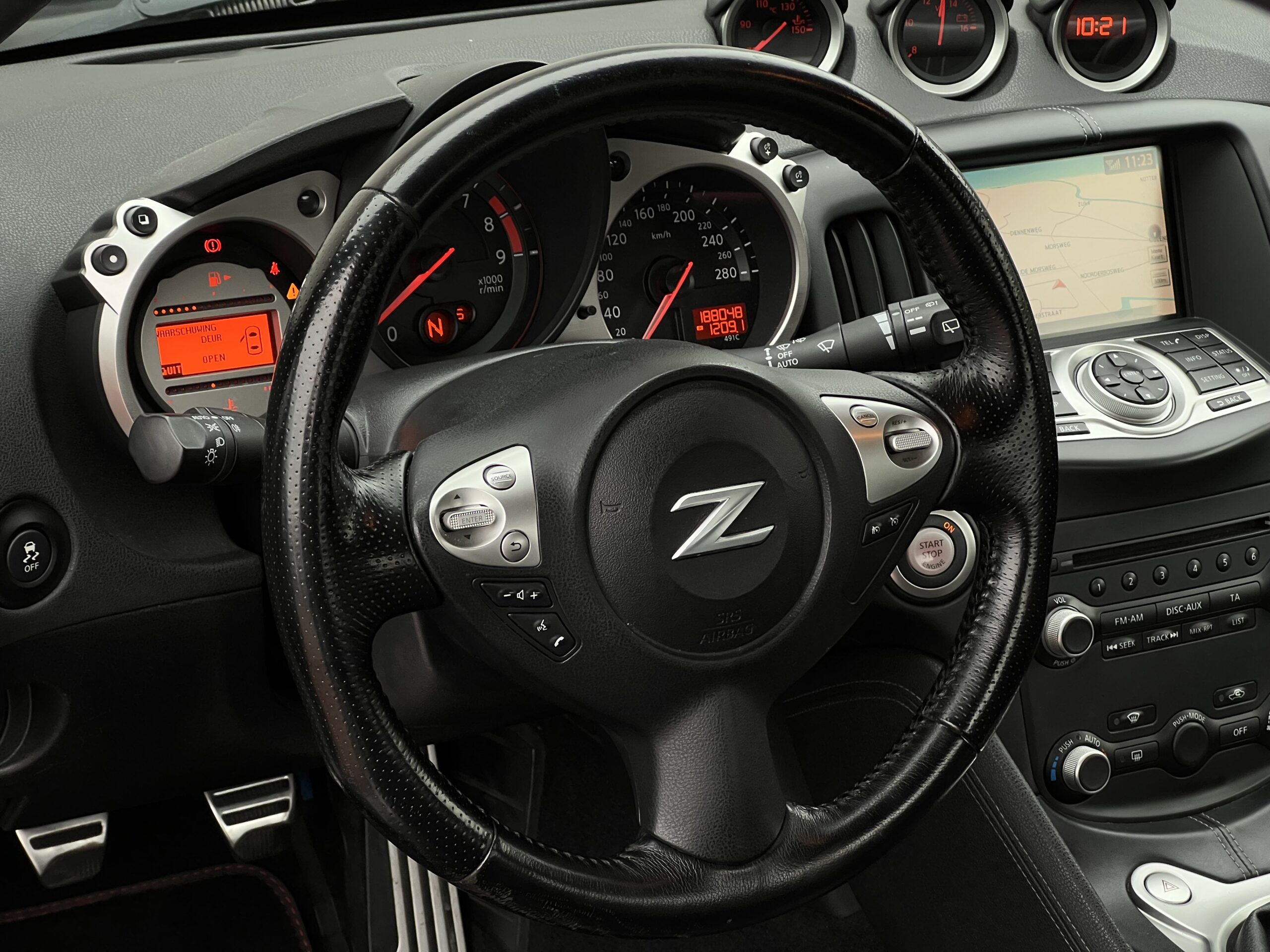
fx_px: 2825
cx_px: 635
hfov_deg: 25.3
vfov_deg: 19.1
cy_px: 476
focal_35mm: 77
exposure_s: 1/99
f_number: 2.8
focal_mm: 9
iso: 160
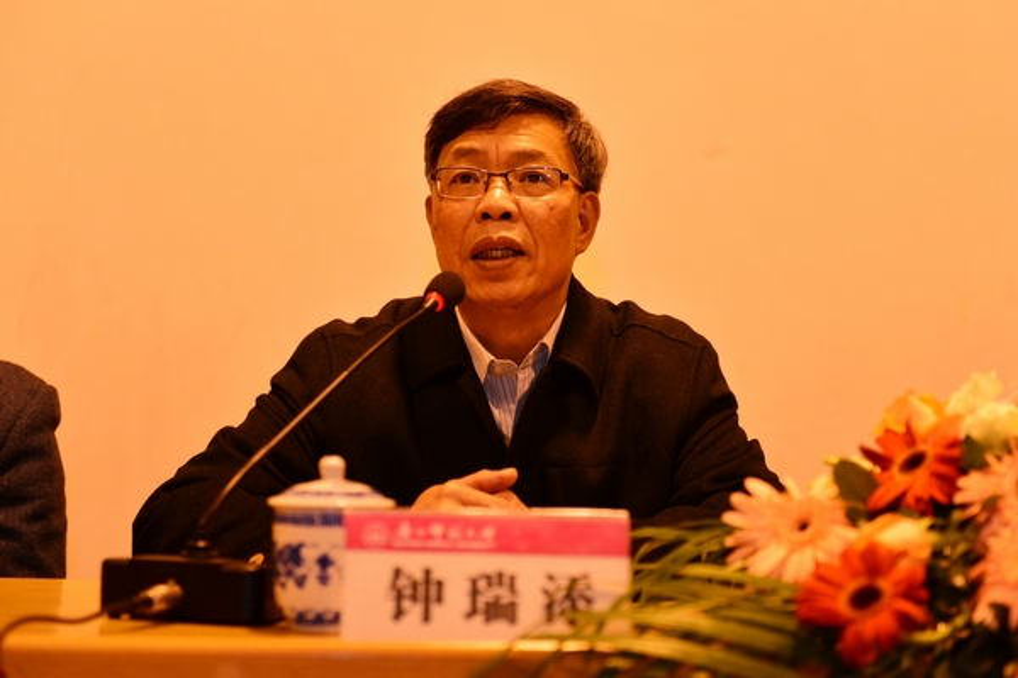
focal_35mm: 66
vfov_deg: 20.6
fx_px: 1866
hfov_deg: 30.5
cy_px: 339
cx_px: 509
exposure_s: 1/200
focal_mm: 66
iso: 800
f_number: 2.8
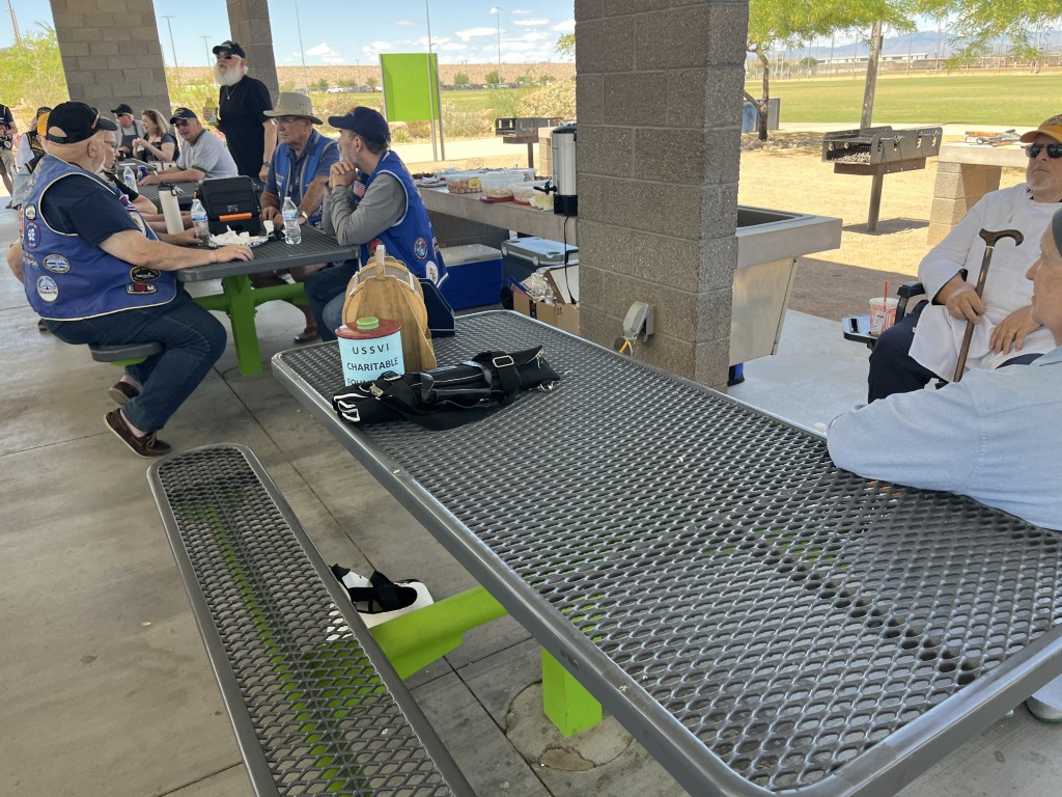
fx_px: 798
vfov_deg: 53.1
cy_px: 398
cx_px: 531
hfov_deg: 67.3
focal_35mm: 26
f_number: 1.6
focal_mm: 5.1
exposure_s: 1/427
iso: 50
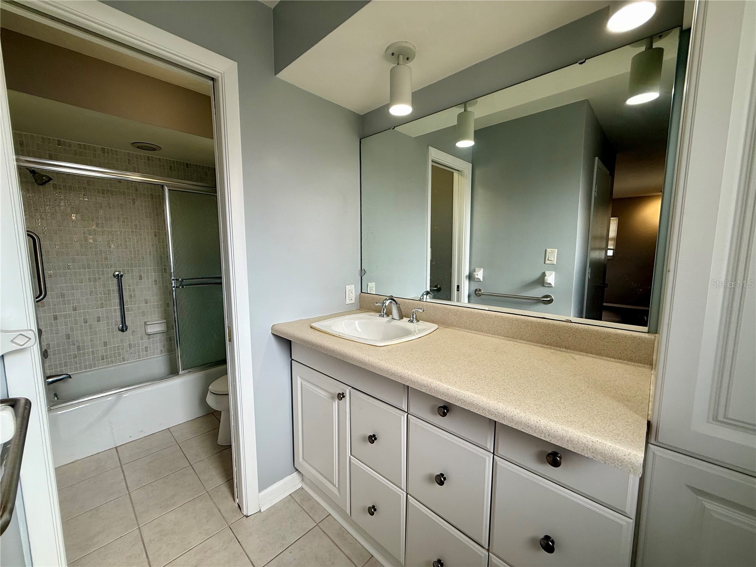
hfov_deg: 102.1
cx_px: 378
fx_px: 306
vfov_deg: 85.7
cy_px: 284
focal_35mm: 14
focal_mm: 2.22
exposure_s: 1/120
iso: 100
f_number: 2.2
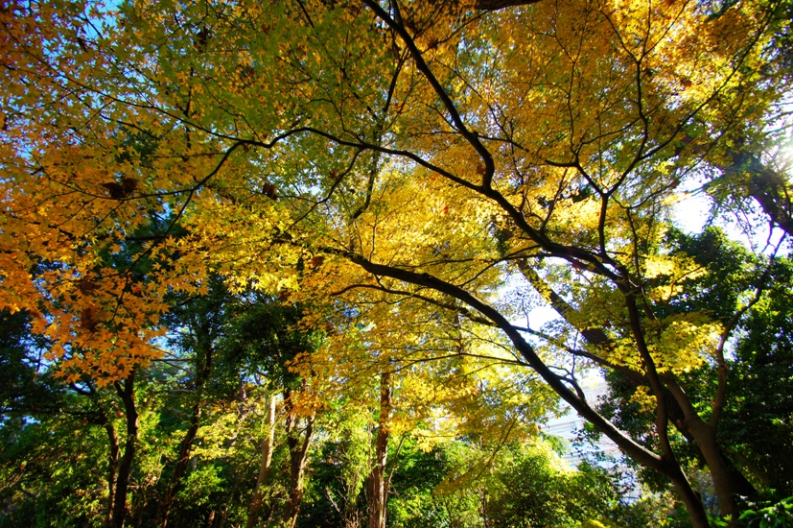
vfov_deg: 77.2
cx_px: 396
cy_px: 264
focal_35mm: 15
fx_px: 330
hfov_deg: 100.4
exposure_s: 1/40
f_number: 4
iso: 100
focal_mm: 10
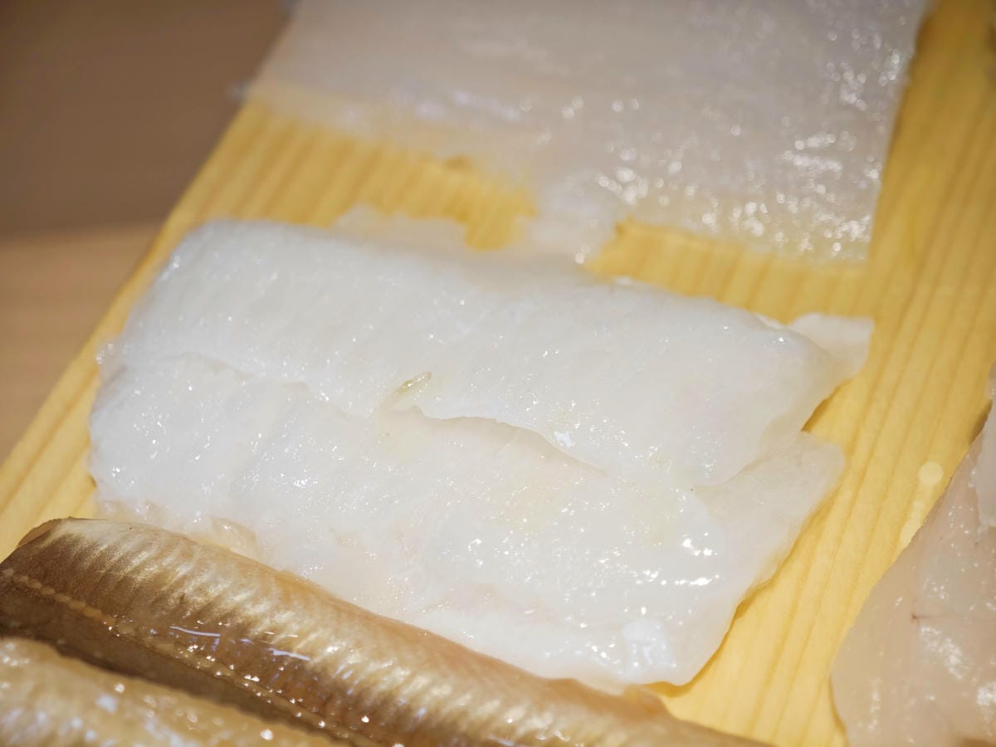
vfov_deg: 19.6
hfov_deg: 26.0
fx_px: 2158
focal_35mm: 75
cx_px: 498
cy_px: 374
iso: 50
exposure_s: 1/349
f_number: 1.8
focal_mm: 12.28
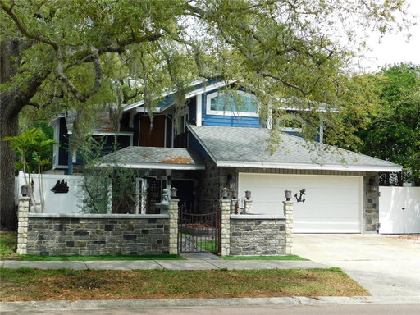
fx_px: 619
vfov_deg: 28.6
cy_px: 158
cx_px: 210
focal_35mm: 51
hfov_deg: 37.5
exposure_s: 1/500
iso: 125
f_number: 3.8
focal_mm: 9
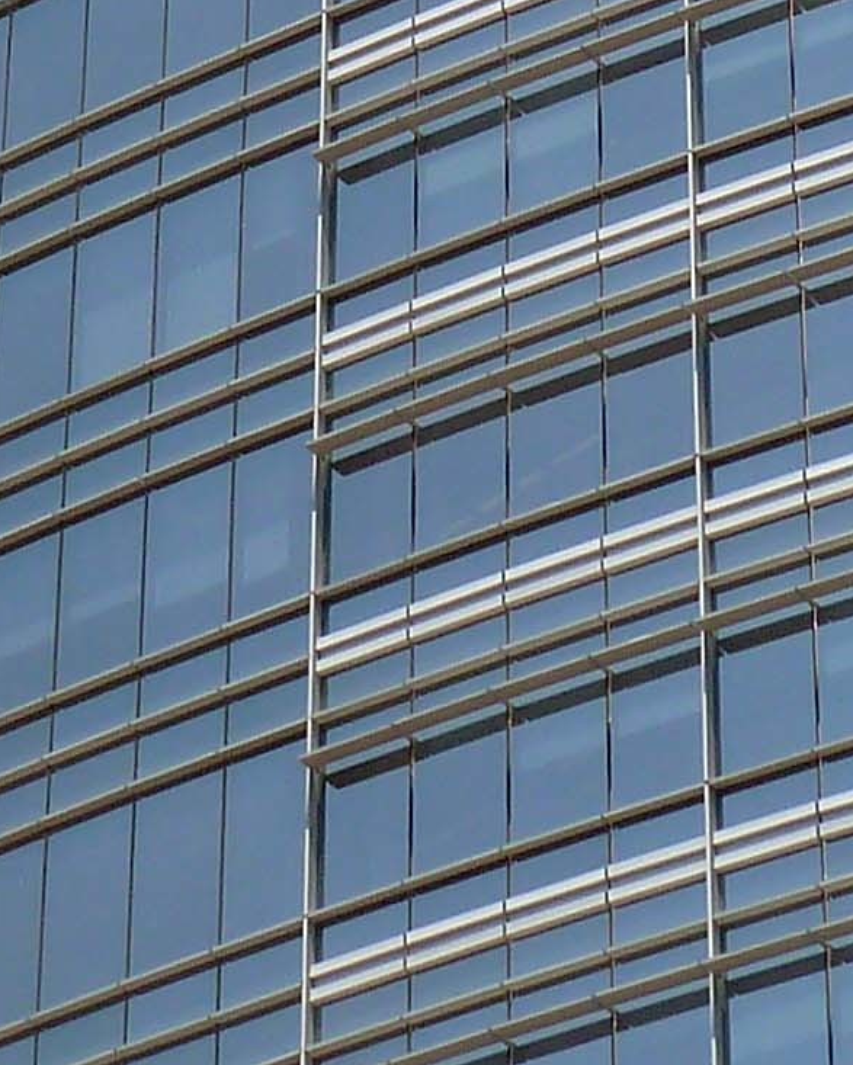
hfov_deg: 7.3
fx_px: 6717
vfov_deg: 8.8
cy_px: -724
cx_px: 384
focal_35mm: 213
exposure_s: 1/500
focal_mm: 6.5
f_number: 3.6
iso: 80
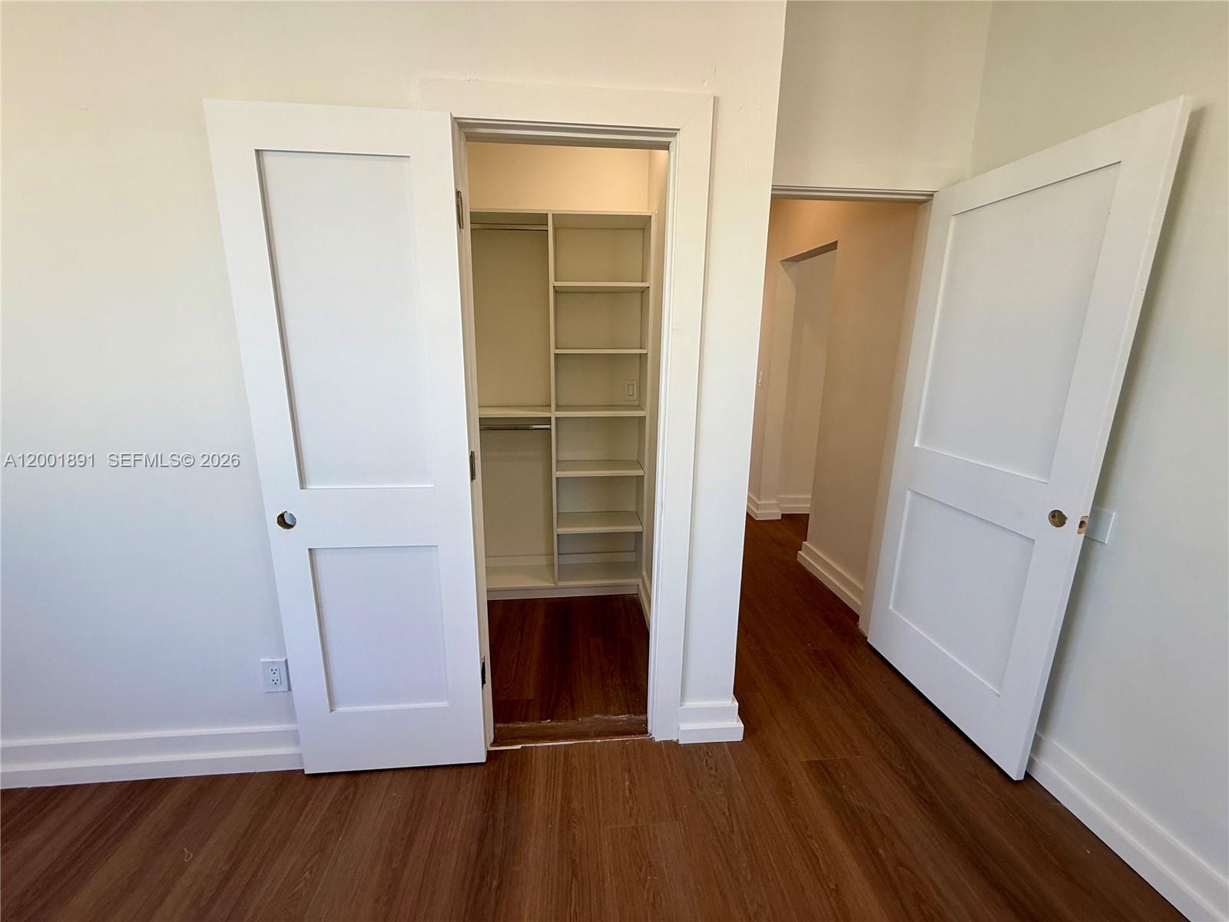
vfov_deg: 85.7
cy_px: 461
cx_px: 614
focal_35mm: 14
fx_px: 497
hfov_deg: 102.1
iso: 64
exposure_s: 1/120
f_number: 2.2
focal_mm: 2.22
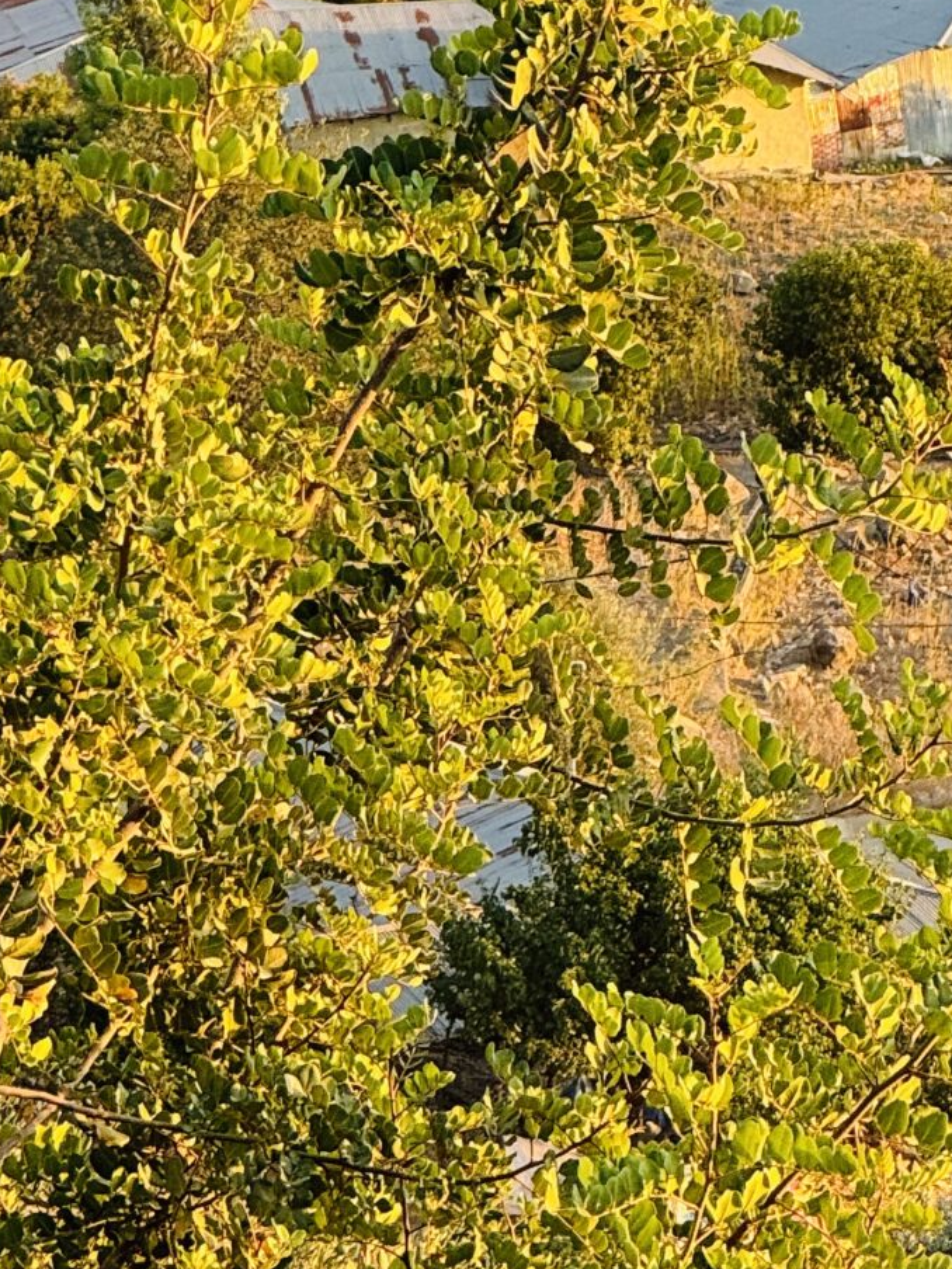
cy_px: -449
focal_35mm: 340
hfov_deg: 4.4
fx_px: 12467
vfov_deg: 5.8
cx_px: 124
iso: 64
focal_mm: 15.66
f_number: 2.8
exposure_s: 1/99
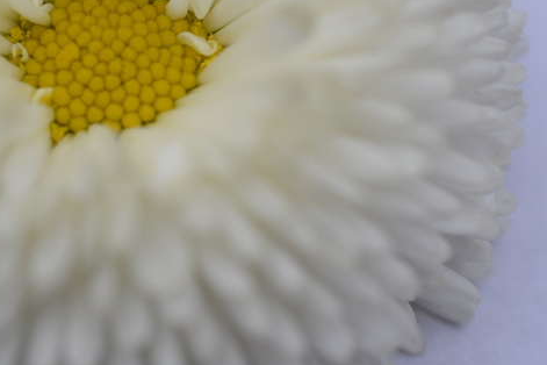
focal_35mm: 102
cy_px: 112
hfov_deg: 19.9
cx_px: 158
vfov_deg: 13.4
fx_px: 1550
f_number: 6.3
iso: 200
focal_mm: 40
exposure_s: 1/100
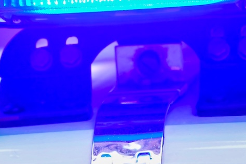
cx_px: 71
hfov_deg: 2.5
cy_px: -6
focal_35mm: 810
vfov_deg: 1.7
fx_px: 5535
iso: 1600
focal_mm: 200
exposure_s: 1/500
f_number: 4
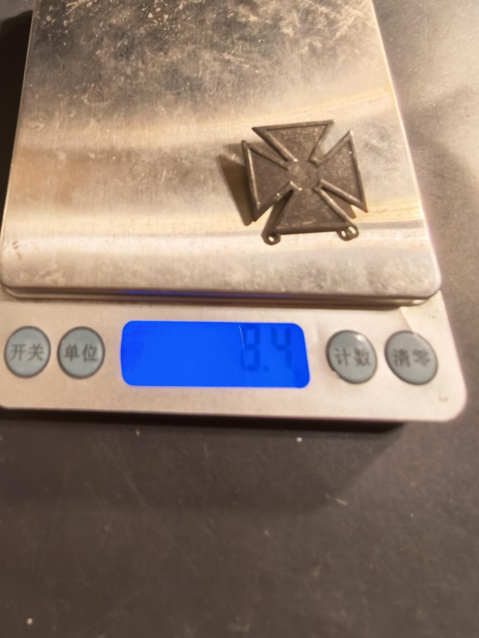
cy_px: 319
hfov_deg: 58.9
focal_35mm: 23
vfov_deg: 73.9
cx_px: 240
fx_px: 424
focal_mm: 2.32
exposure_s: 1/50
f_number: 2
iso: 200
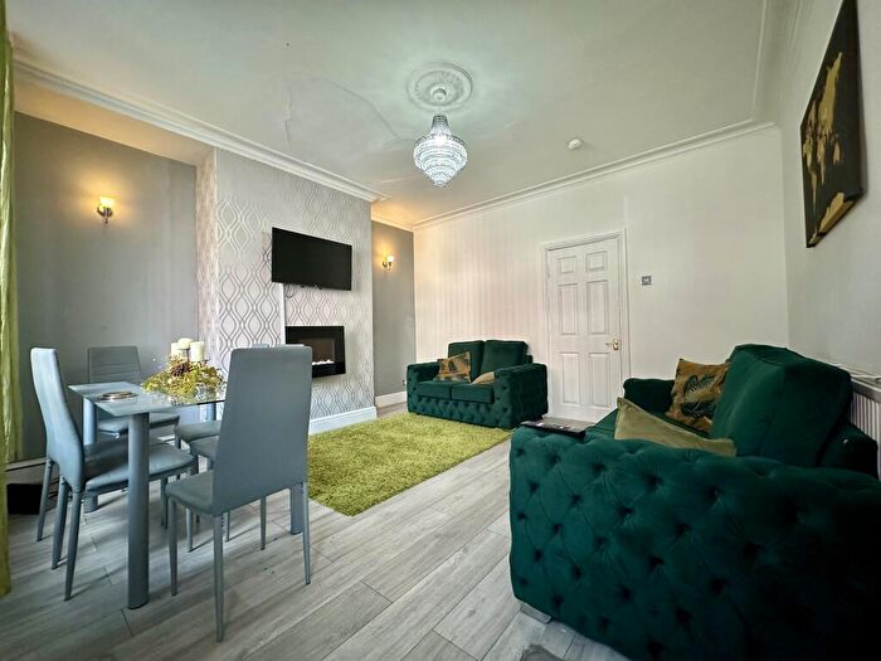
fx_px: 356
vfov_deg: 85.7
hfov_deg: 102.1
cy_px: 330
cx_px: 440
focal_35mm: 14
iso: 250
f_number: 2.2
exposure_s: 1/99
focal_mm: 2.22
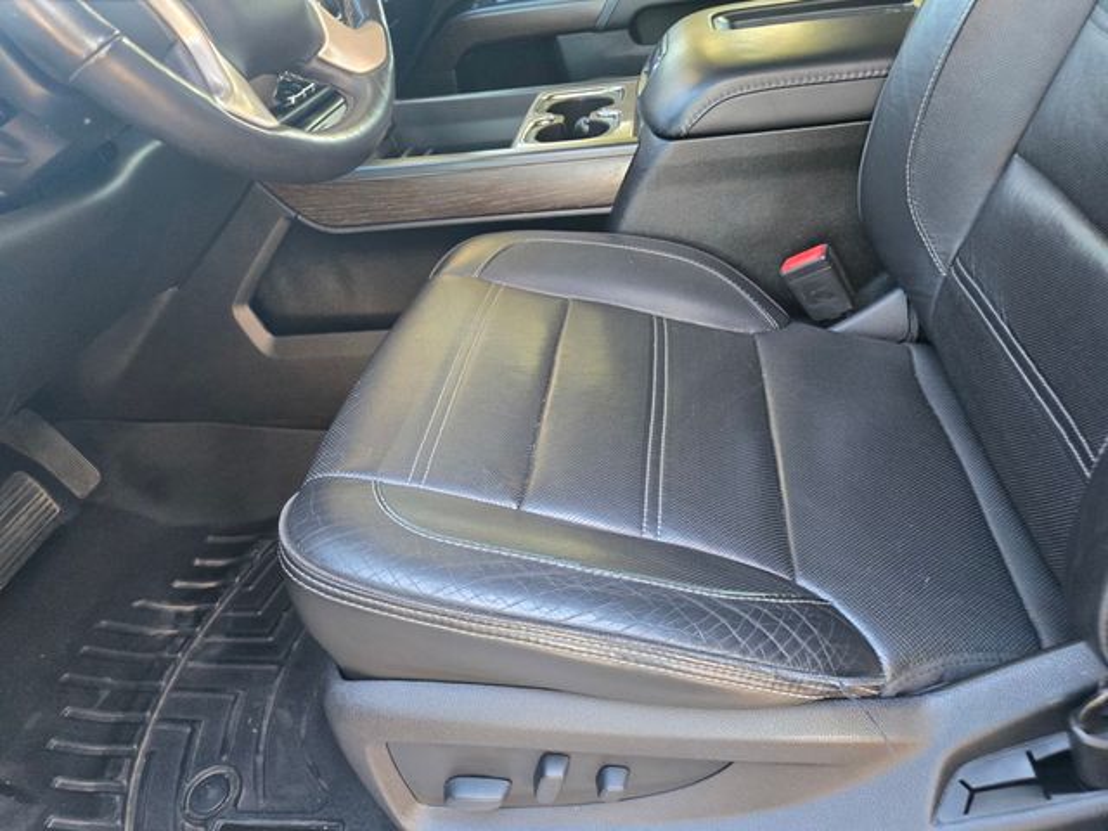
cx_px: 554
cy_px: 416
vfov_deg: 58.9
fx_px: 736
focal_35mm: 23
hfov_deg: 73.9
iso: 400
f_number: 1.8
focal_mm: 5.4
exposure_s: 1/120
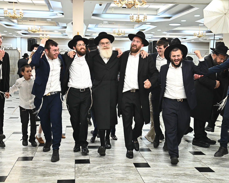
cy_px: 92
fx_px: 346
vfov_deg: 29.7
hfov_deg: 36.7
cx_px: 113
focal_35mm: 51
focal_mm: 45
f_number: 7.1
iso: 3200
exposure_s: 1/200
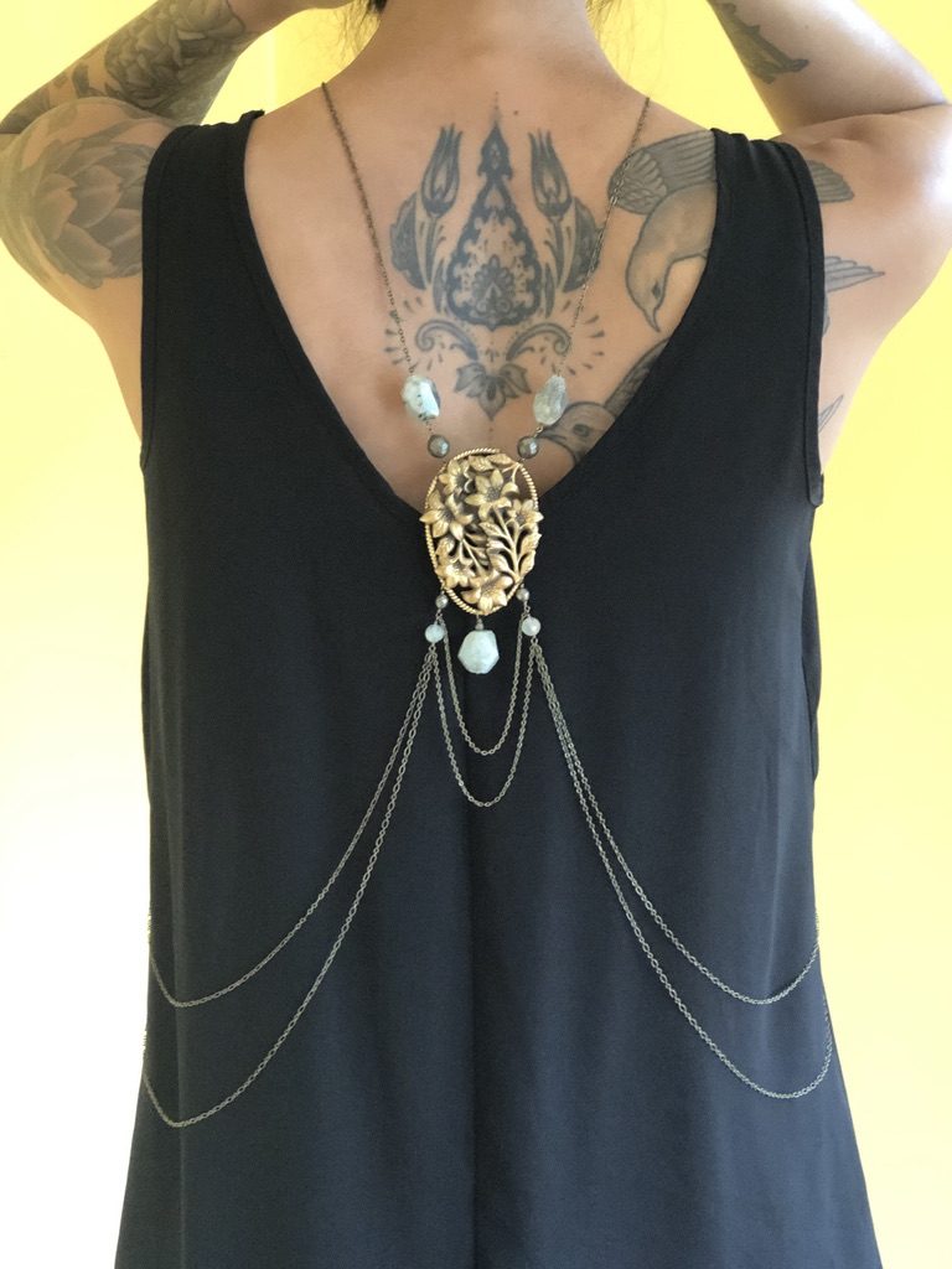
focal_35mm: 57
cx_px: 476
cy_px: 634
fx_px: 2090
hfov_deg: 25.7
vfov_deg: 33.8
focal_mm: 6.6
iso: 500
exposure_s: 1/30
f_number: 2.8
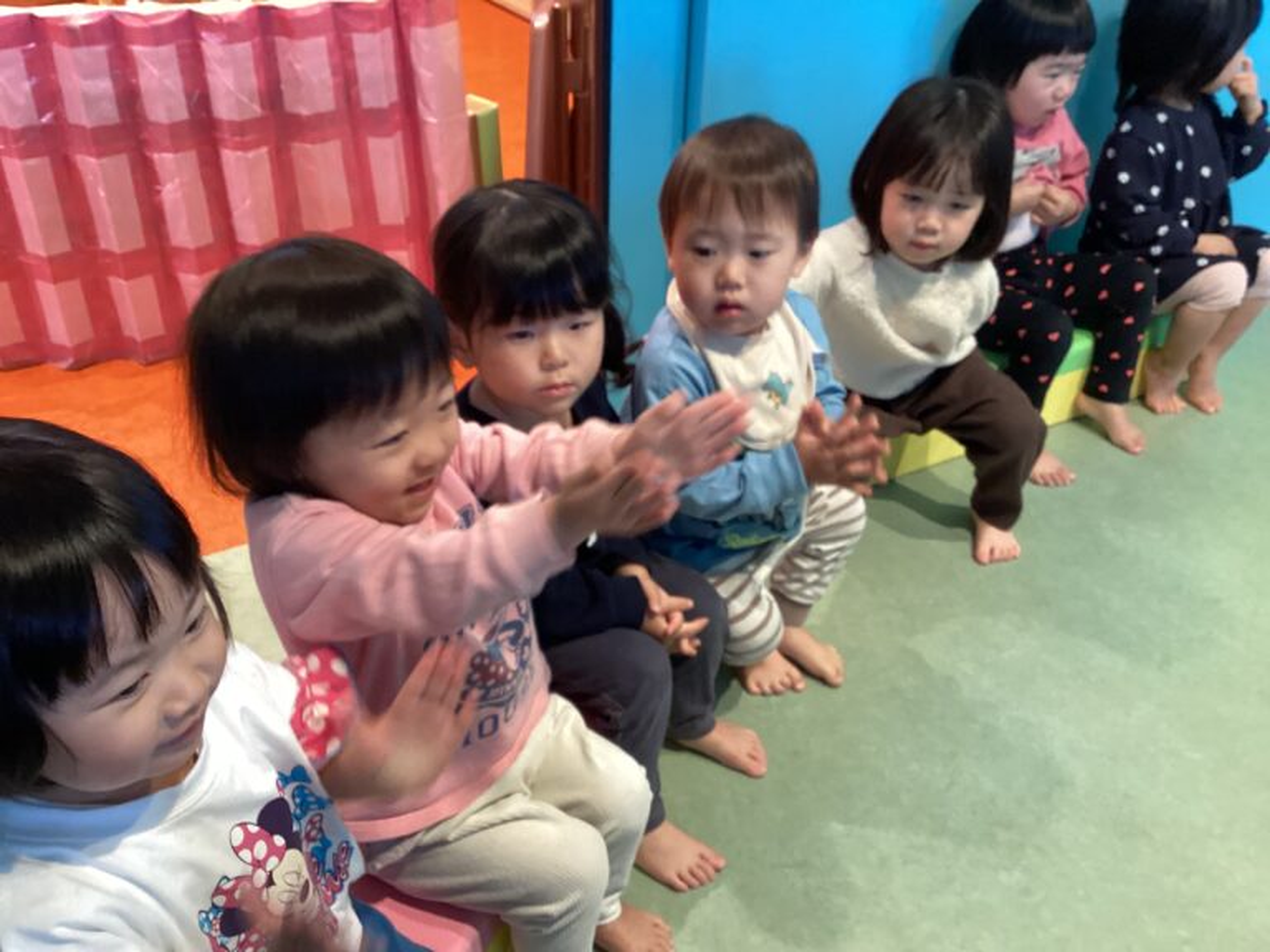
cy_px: 476
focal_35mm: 31
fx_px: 1137
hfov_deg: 58.4
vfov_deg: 45.4
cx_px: 635
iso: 200
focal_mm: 3.3
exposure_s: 1/50
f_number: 2.4
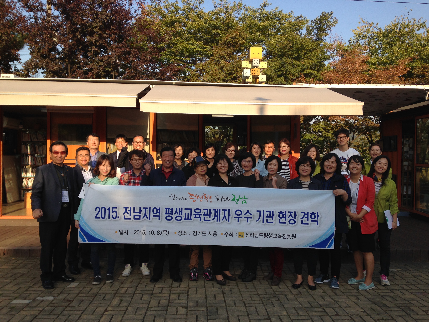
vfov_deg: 42.9
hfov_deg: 55.4
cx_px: 214
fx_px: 409
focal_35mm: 33
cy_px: 161
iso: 50
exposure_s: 1/753
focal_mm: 4.12
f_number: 2.4
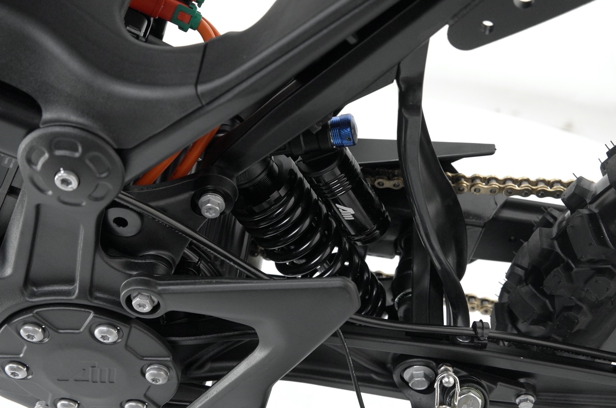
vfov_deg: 25.9
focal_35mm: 52
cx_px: 308
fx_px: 888
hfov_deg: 38.3
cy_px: 204
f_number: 5.6
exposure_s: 1/125
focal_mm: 34.9
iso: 1600
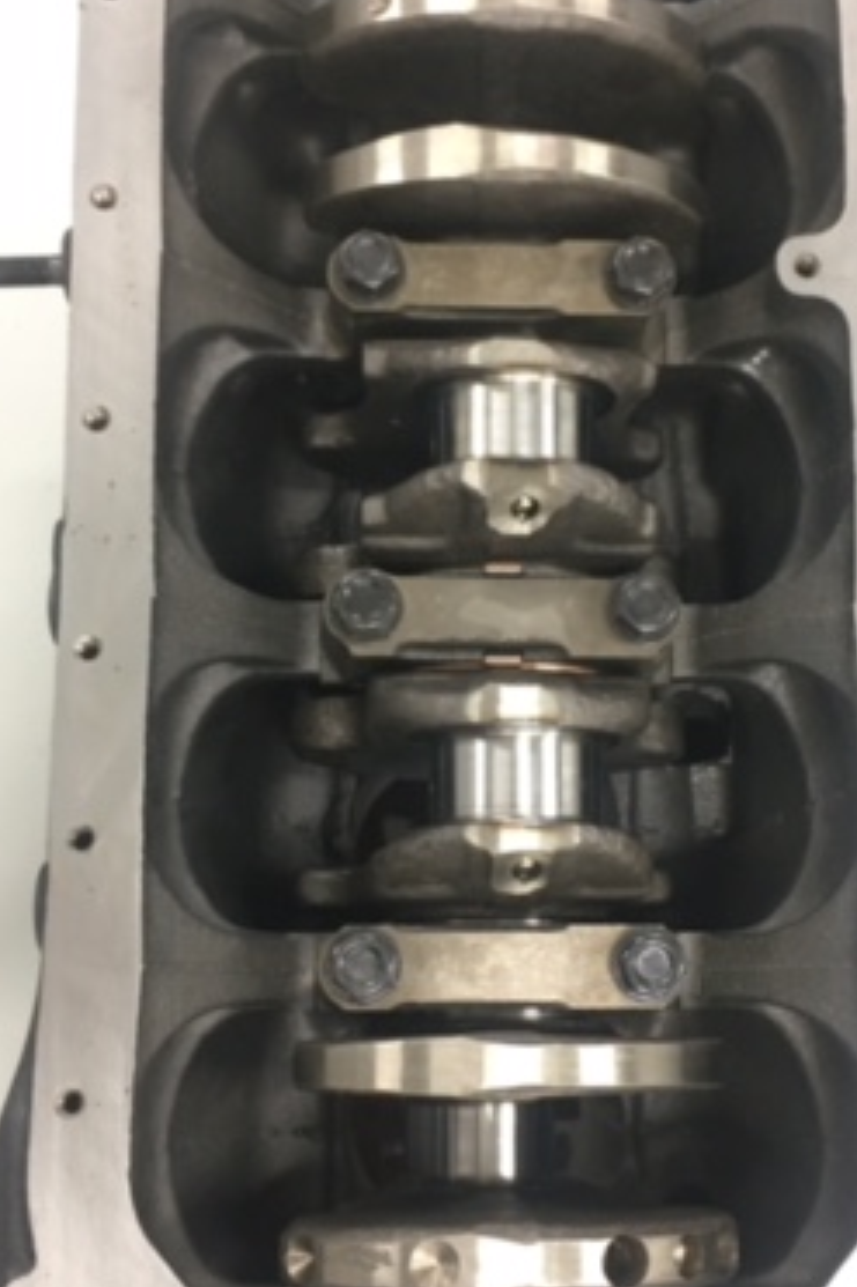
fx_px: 1858
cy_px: 690
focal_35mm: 52
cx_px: 524
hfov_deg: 25.9
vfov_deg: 38.2
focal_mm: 4.15
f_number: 2.2
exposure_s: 1/33
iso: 125
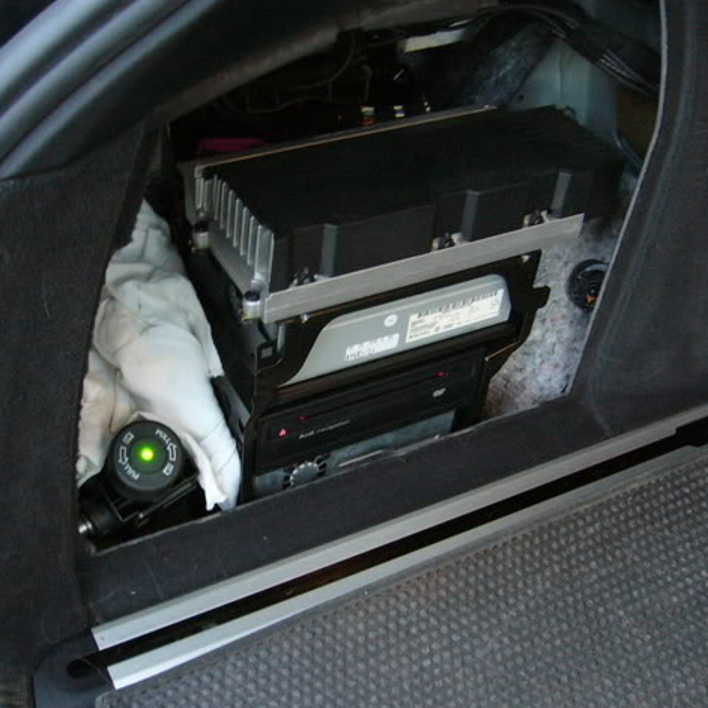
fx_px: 972
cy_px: 356
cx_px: 274
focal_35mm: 42
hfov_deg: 39.8
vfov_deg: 40.0
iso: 200
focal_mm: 5.8
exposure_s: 1/8
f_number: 2.8
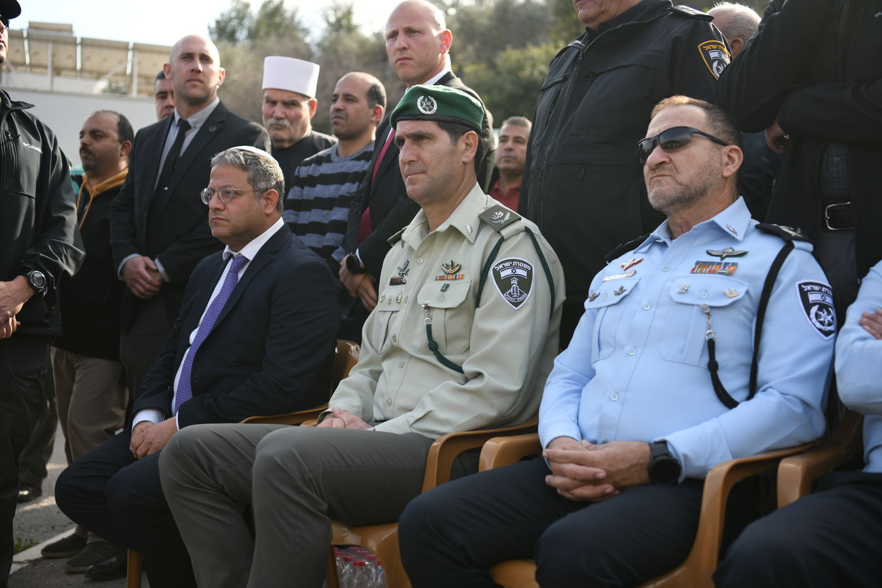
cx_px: 441
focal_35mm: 48
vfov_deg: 28.1
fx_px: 1176
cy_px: 294
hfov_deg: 41.1
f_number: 3.2
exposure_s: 1/500
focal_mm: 48
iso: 125
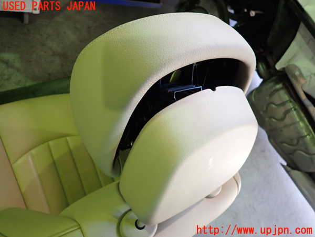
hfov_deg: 69.4
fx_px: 227
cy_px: 118
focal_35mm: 25
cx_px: 158
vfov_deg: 54.9
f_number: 2
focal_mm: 4.5
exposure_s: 1/30
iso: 200
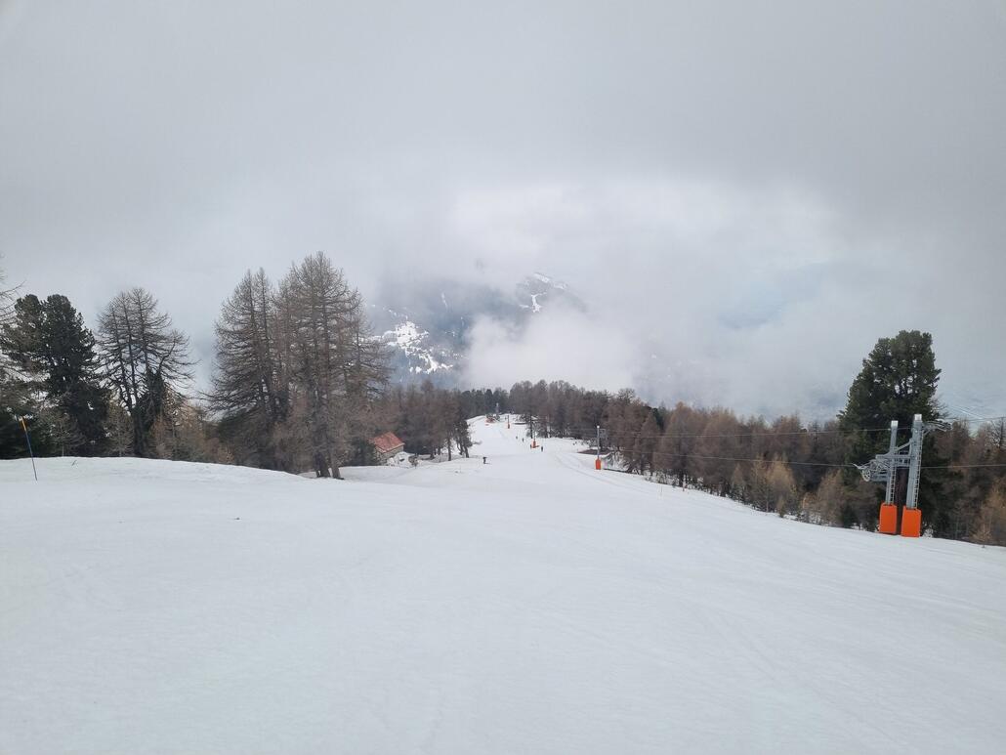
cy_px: 378
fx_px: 756
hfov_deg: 67.3
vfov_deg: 53.1
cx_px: 503
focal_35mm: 26
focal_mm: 5.4
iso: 50
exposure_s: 1/1628
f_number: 1.8
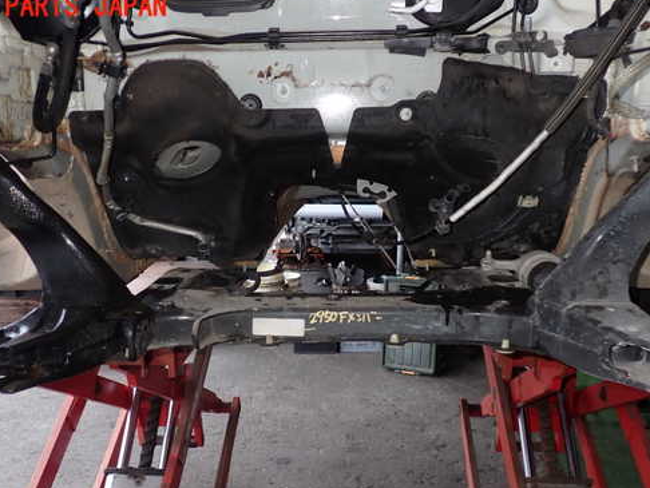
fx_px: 695
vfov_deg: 38.5
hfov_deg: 50.1
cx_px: 325
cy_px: 291
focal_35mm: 37
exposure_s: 1/60
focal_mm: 5.4
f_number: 2.3
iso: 200
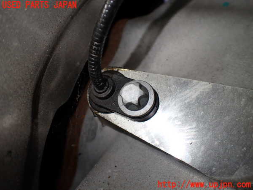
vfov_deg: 46.8
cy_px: 95
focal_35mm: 30
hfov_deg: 60.0
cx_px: 126
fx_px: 219
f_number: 2.3
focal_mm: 5.4
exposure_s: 1/125
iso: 125
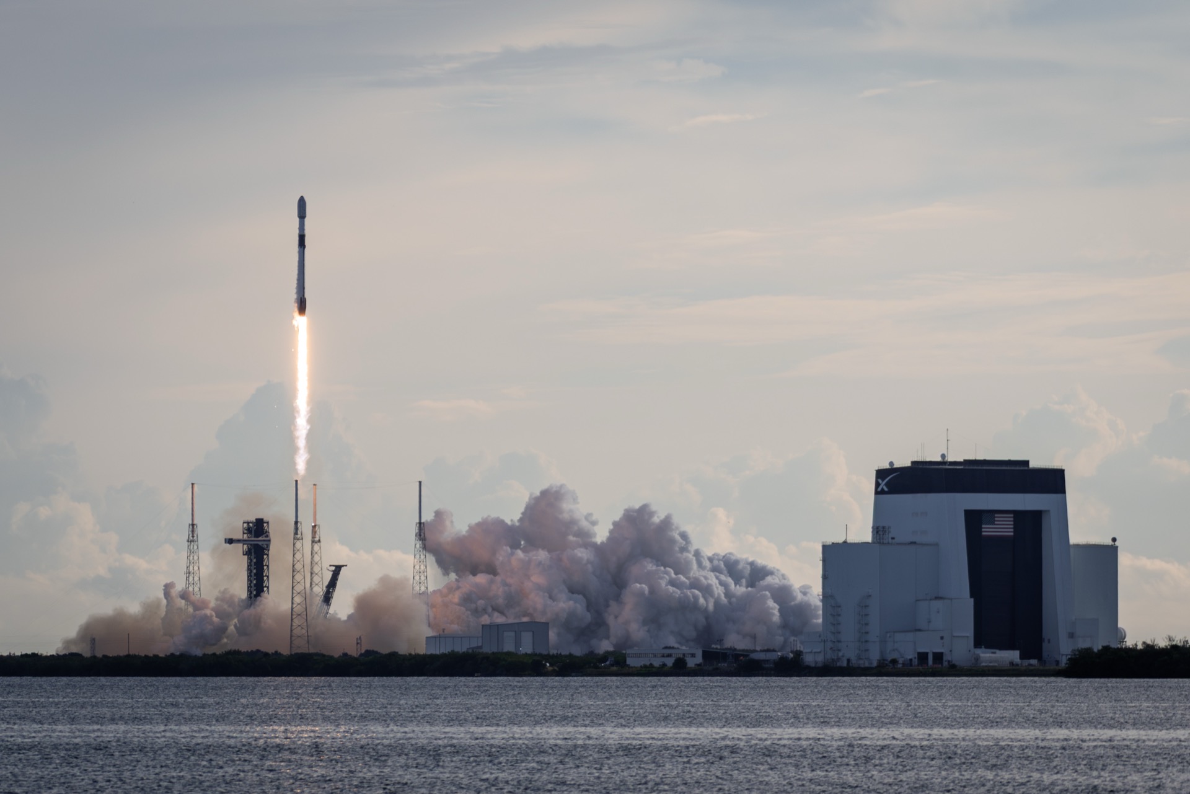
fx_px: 6612
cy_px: 397
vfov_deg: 6.9
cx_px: 595
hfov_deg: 10.3
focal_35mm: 200
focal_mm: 200
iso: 100
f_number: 5.6
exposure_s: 1/4000
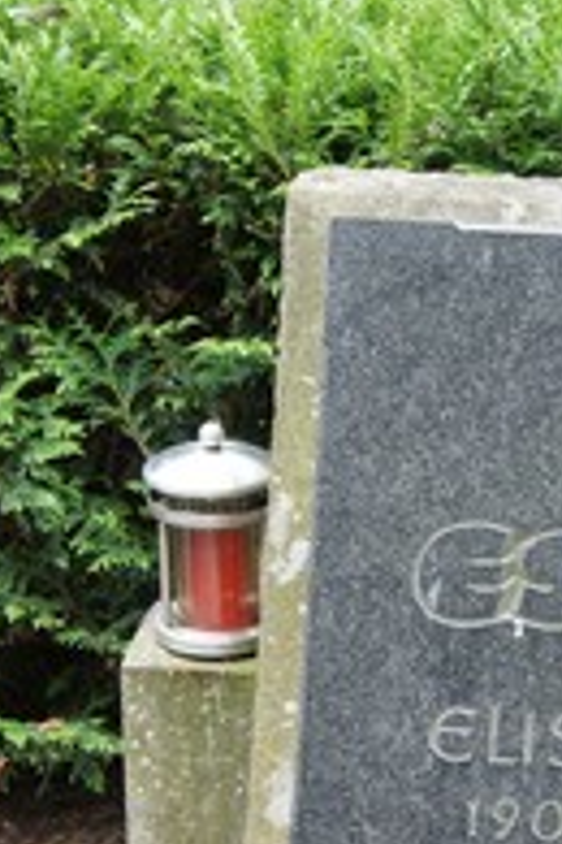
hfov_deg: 12.6
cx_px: 661
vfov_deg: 19.1
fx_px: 2482
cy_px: 641
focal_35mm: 106
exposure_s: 1/125
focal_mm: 30
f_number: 5
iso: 400
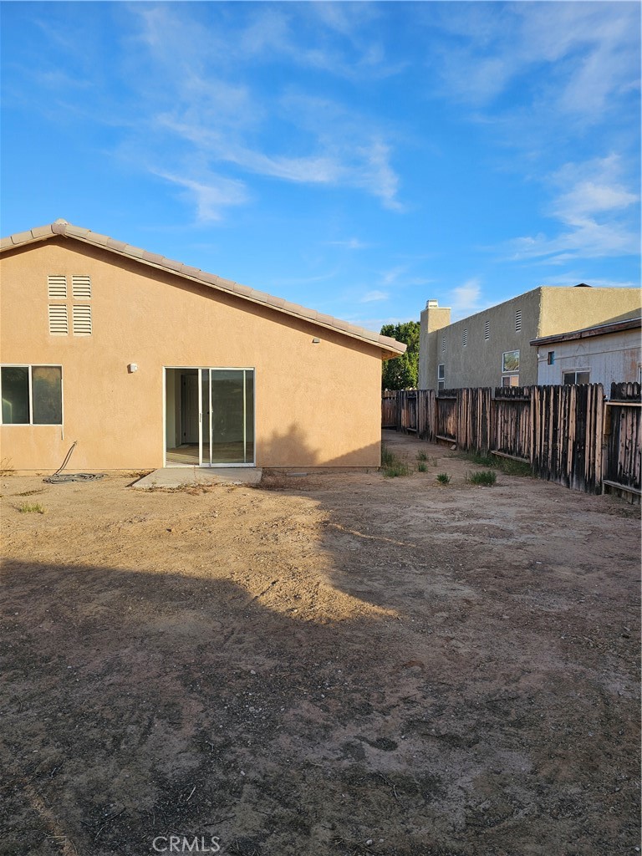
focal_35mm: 23
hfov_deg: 58.9
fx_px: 569
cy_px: 428
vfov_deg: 73.9
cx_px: 321
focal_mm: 6.3
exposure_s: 1/531
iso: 12
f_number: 1.7
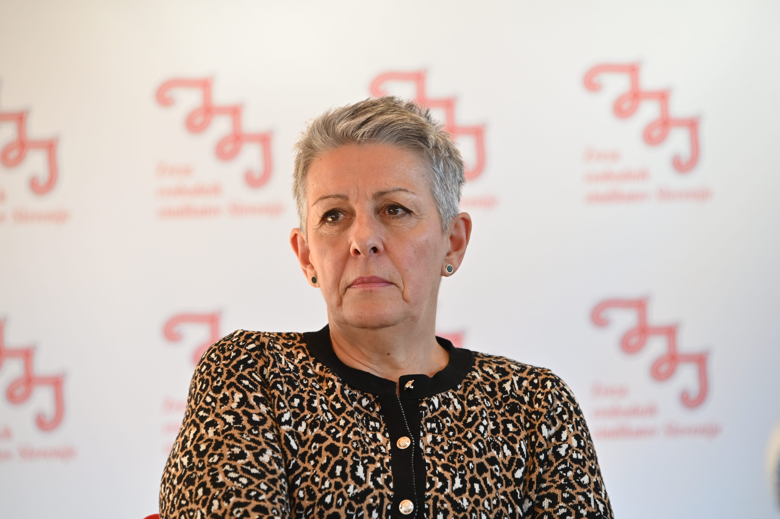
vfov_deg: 6.9
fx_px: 4330
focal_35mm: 200
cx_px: 390
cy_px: 260
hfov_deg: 10.3
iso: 1600
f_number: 4.5
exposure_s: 1/320
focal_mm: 200
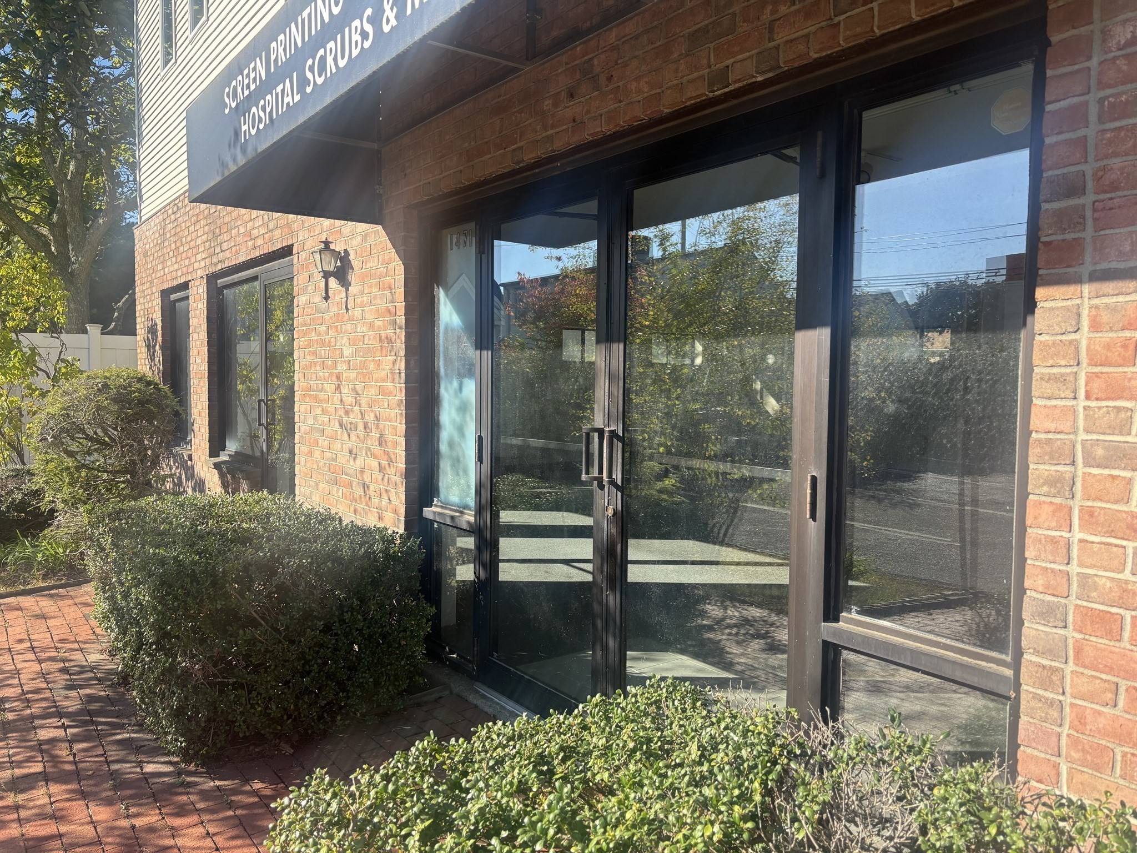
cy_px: 426
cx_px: 568
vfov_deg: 53.1
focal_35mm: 26
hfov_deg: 67.3
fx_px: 854
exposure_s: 1/1068
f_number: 1.6
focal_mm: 5.96
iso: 50
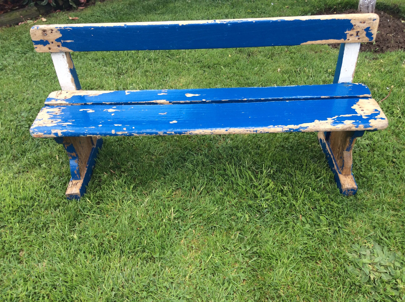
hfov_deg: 56.9
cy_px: 151
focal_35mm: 32
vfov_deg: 44.1
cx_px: 202
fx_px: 374
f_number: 2.4
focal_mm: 3.3
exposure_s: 1/145
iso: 32
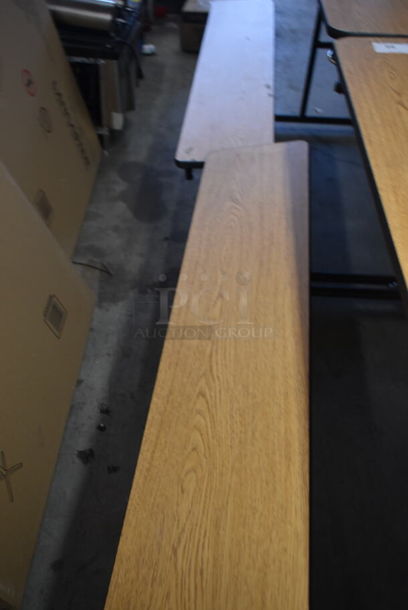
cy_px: 305
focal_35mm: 33
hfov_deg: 40.0
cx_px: 204
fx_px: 560
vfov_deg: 57.2
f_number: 5
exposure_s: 1/60
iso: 800
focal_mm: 22
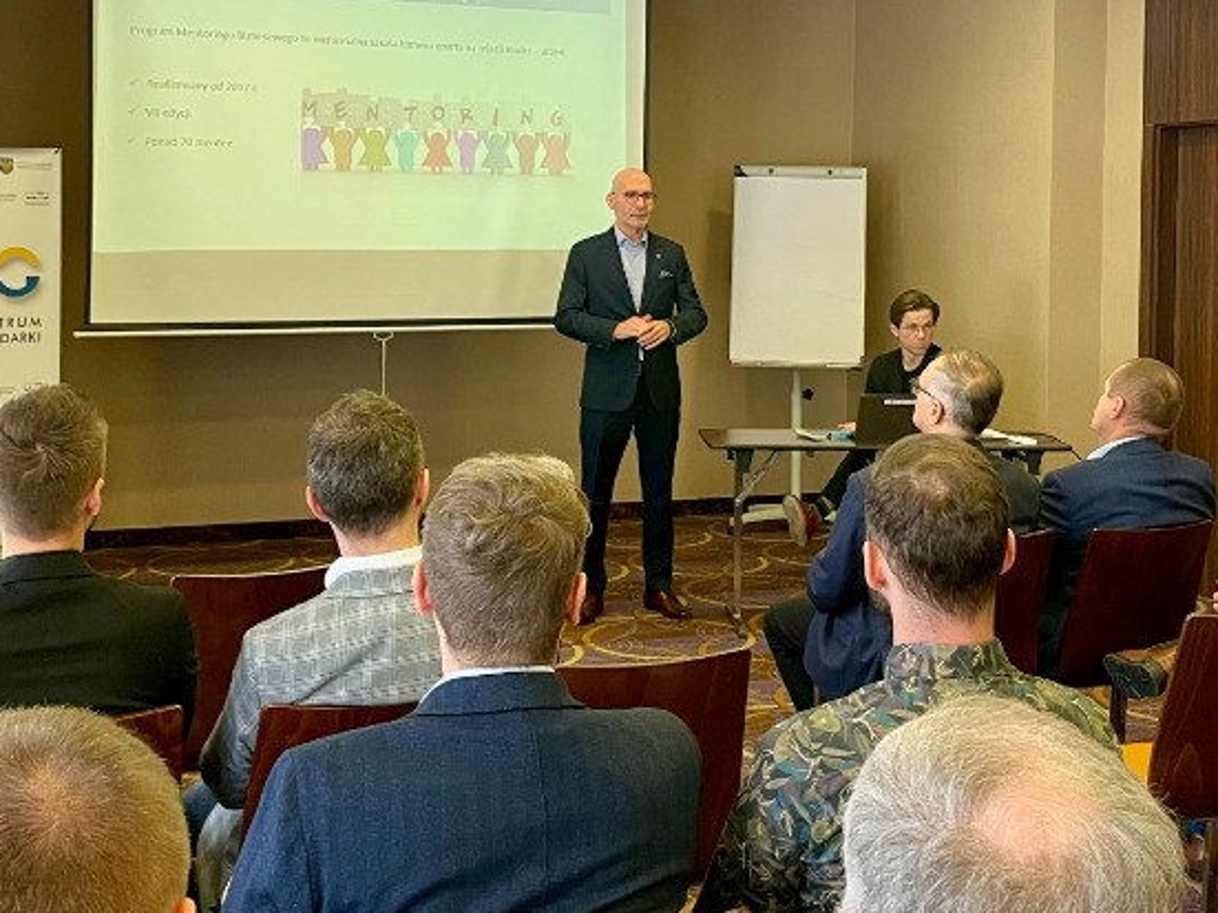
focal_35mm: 51
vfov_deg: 28.3
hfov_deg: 37.5
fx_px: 1794
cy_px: 270
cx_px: 652
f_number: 1.6
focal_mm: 4.2
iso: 100
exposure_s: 1/50
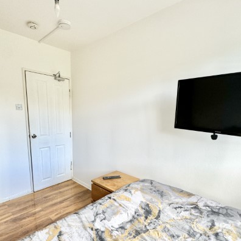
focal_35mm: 20
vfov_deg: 74.1
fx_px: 158
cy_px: 144
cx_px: 107
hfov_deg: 74.6
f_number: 2.2
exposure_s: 1/99
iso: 125
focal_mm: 2.22
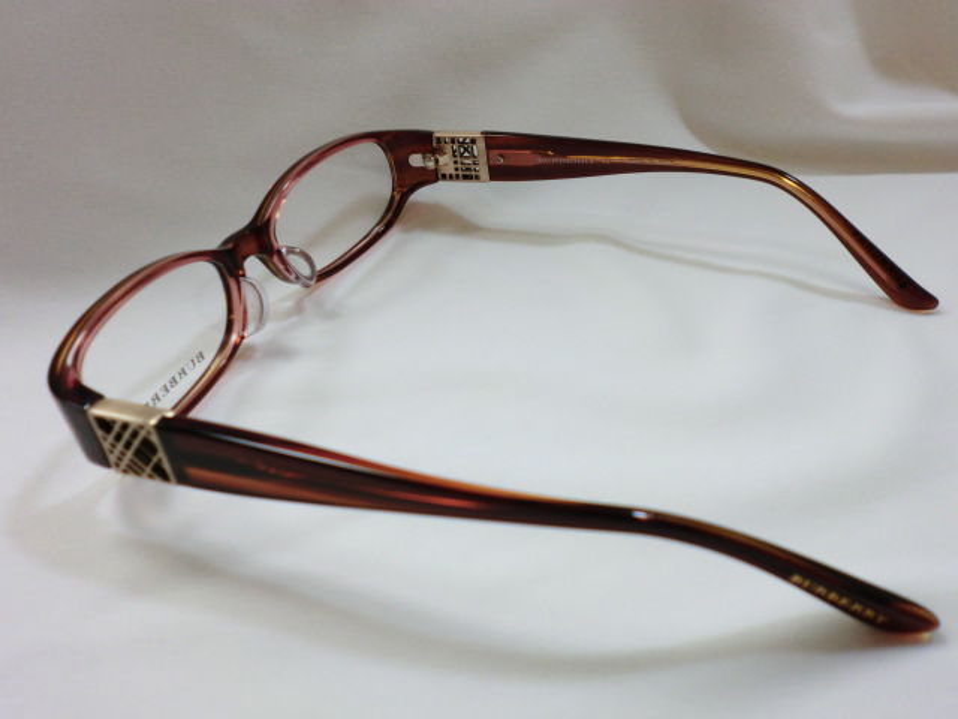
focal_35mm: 32
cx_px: 479
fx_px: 886
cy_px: 360
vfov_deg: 44.2
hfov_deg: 56.8
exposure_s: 1/60
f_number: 3.5
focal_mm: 5.8
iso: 80
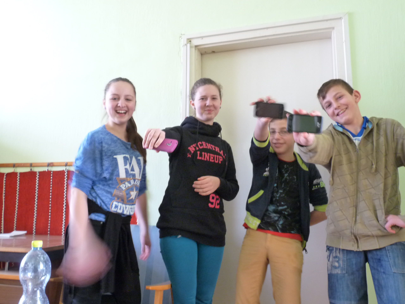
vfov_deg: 48.2
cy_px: 152
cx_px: 202
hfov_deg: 61.7
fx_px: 339
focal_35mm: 29
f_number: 2.8
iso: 400
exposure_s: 1/8
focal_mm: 4.8
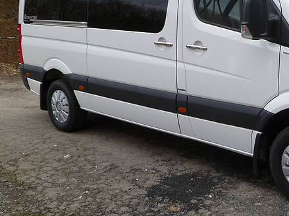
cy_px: 79
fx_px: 426
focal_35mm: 51
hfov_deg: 36.1
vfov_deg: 28.4
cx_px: 237
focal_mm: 5
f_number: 3.3
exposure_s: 1/60
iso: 80
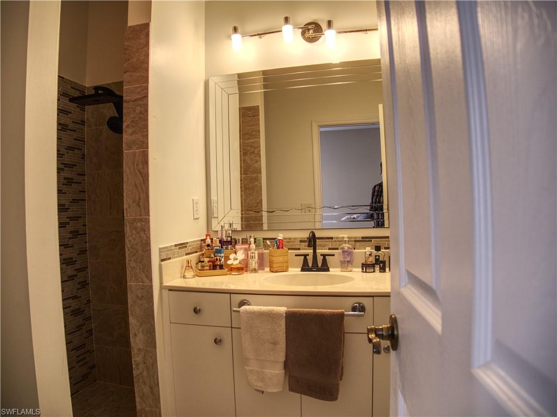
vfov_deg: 56.8
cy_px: 208
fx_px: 386
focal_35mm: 24
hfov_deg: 71.6
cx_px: 278
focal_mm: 12
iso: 400
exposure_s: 1/40
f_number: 3.5
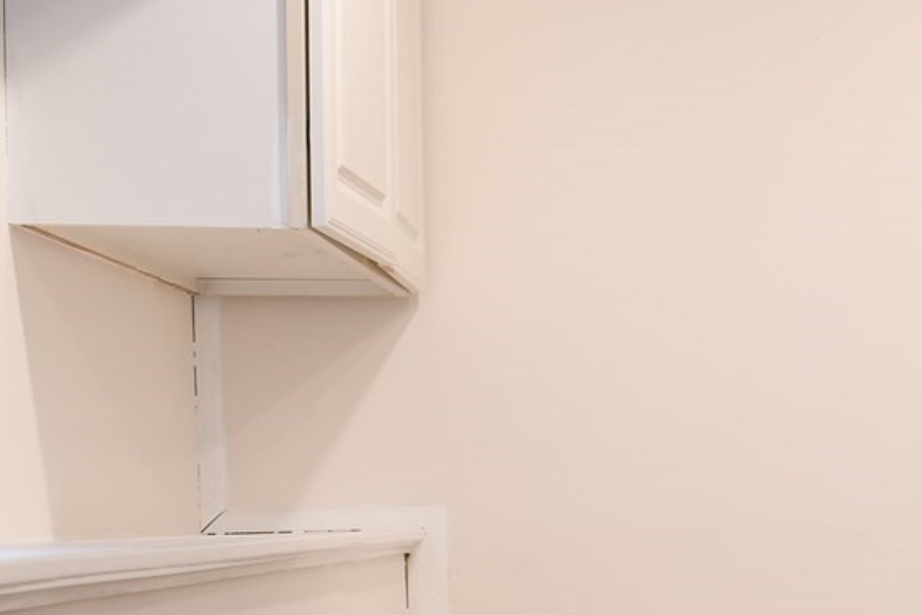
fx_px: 2229
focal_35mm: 87
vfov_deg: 15.5
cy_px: 596
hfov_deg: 19.4
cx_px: 1503
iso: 100
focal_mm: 24
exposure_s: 1/3
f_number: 6.3
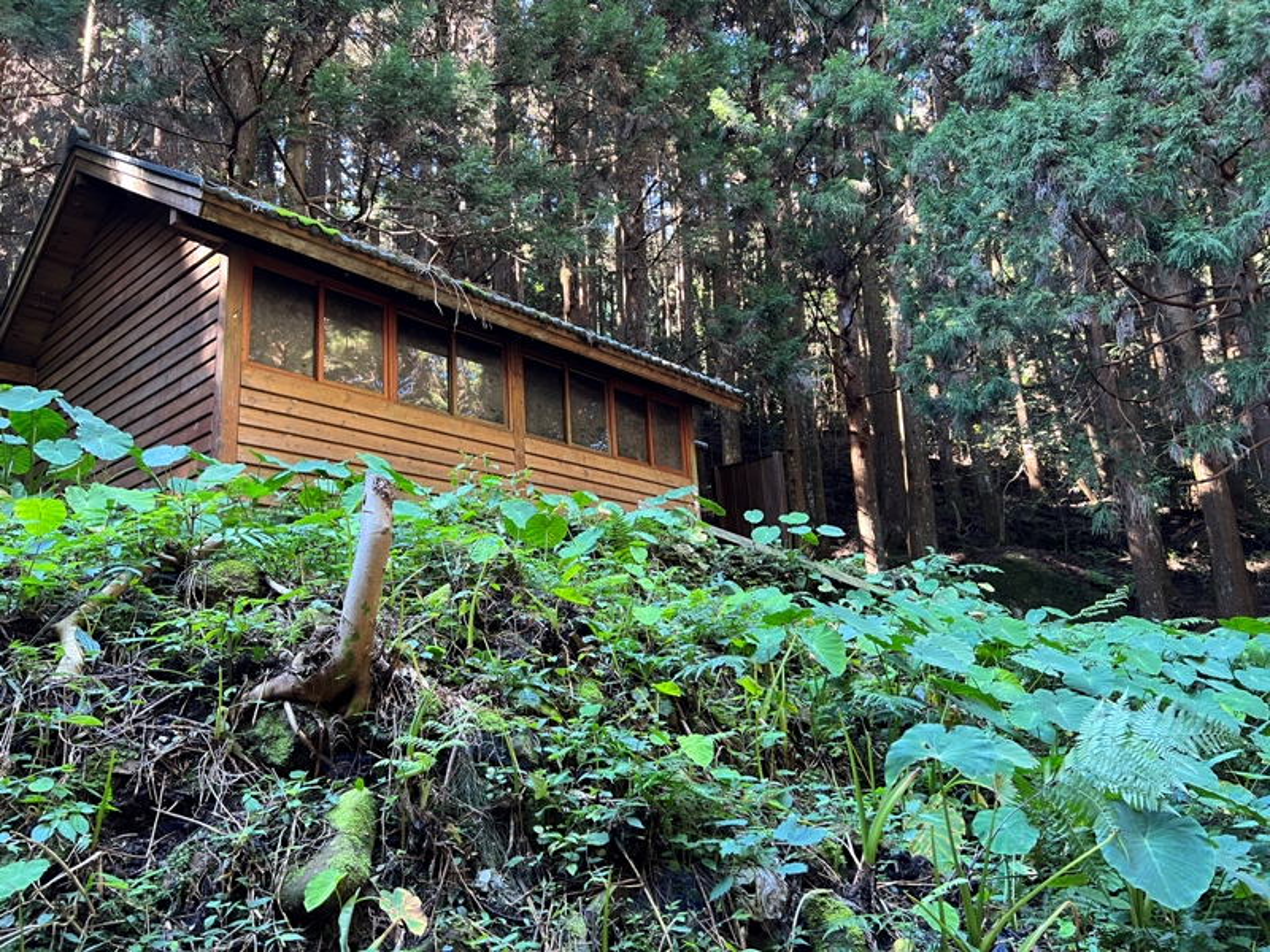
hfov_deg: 67.3
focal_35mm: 26
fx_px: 954
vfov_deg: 53.1
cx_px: 635
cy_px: 476
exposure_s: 1/60
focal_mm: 5.7
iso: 160
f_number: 1.5
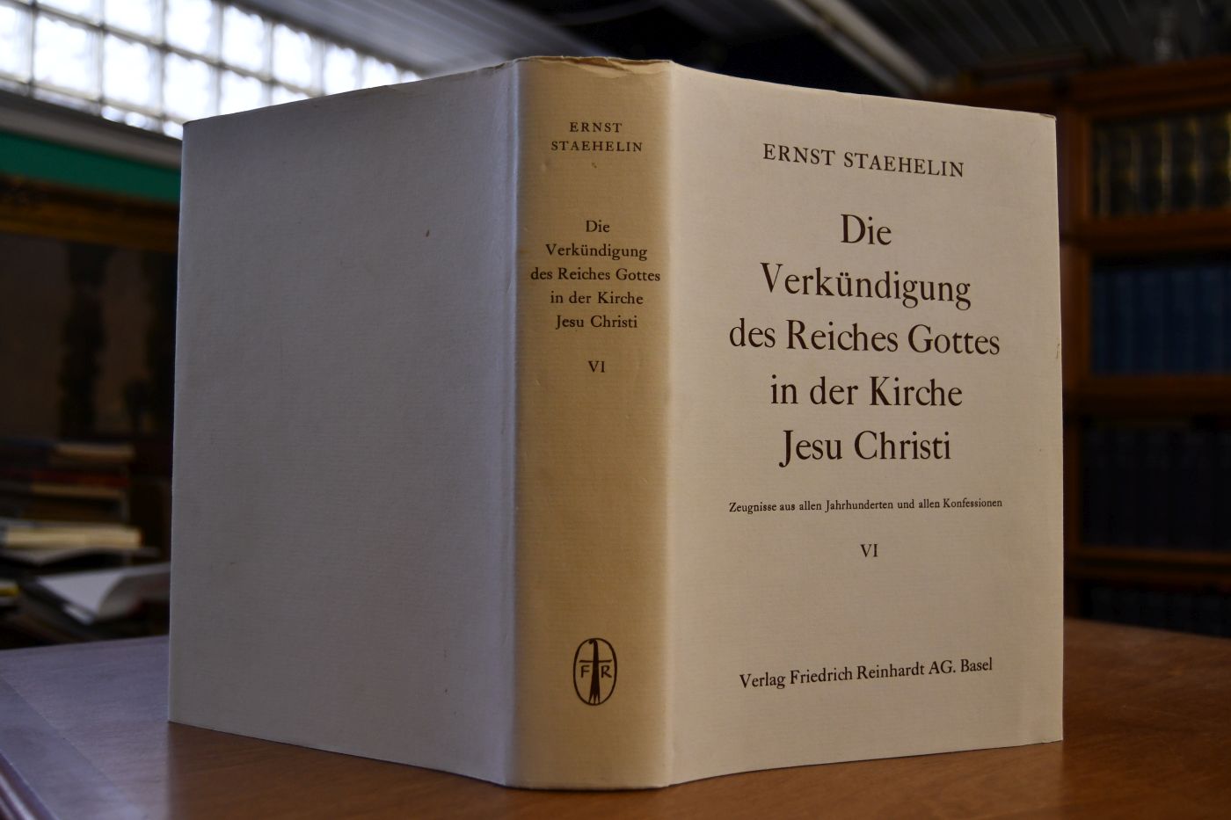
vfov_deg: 38.9
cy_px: 410
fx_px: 1162
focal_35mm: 34
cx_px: 616
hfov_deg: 55.8
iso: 800
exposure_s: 1/200
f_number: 3.8
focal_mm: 23
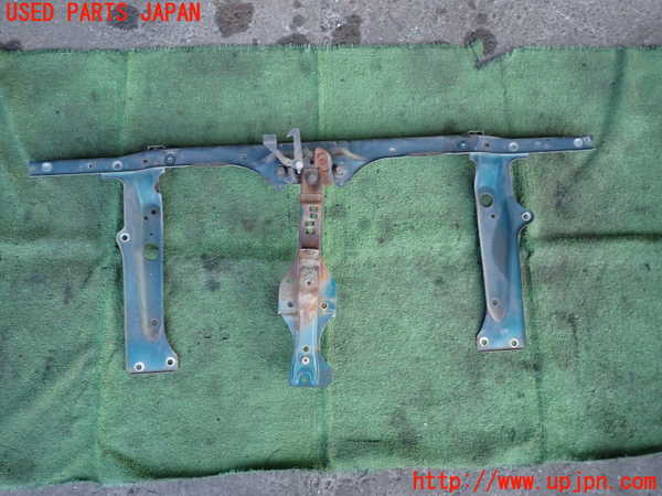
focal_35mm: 25
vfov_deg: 54.9
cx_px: 331
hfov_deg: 69.4
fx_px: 478
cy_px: 248
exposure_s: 1/125
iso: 200
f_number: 2
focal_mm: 4.5
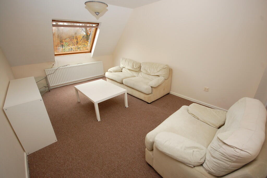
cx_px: 134
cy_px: 89
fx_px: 111
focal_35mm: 15
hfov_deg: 100.4
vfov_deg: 77.2
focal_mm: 10
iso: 400
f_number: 4
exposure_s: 1/60
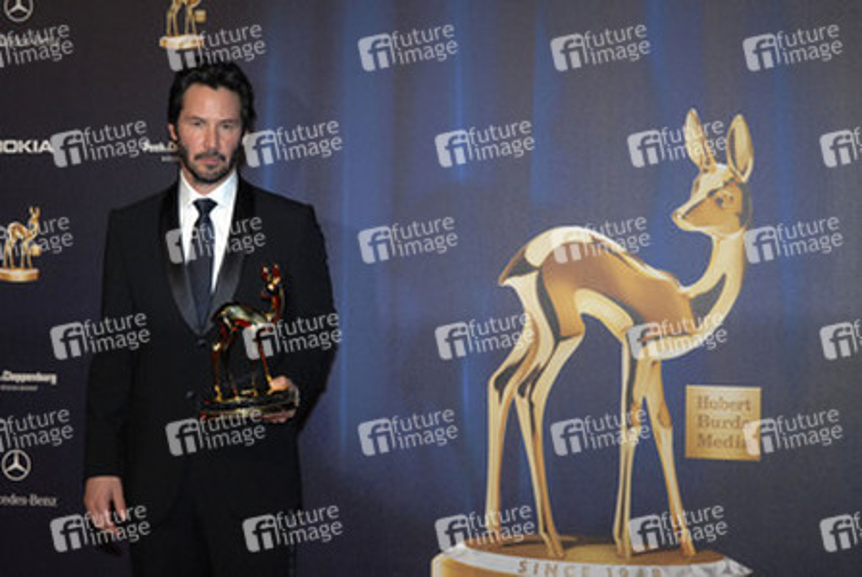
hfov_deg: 28.0
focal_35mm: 72
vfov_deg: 19.0
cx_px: 431
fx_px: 1726
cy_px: 288
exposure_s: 1/125
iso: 800
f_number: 5.6
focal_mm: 48
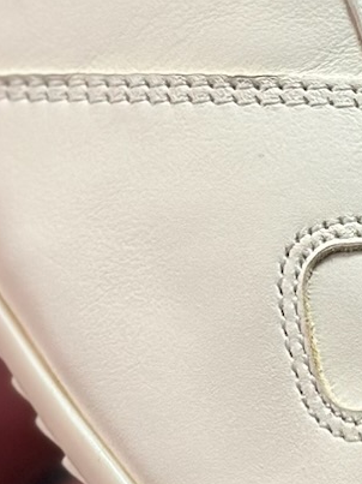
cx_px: 339
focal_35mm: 244
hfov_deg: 6.1
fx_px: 3404
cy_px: 65
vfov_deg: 8.1
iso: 80
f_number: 1.78
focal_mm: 6.86
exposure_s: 1/1721
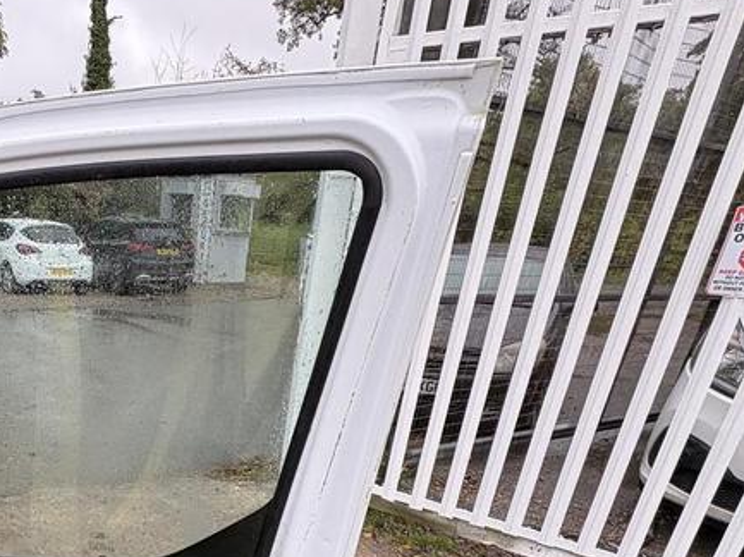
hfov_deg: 57.4
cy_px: 497
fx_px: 623
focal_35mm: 29
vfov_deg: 44.1
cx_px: 156
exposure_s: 1/122
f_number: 2.2
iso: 40
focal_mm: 2.22
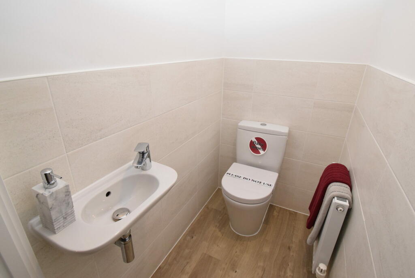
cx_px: 208
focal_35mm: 18
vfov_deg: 67.5
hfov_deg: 89.9
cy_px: 139
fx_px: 208
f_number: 8
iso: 1600
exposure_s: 1/80
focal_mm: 12
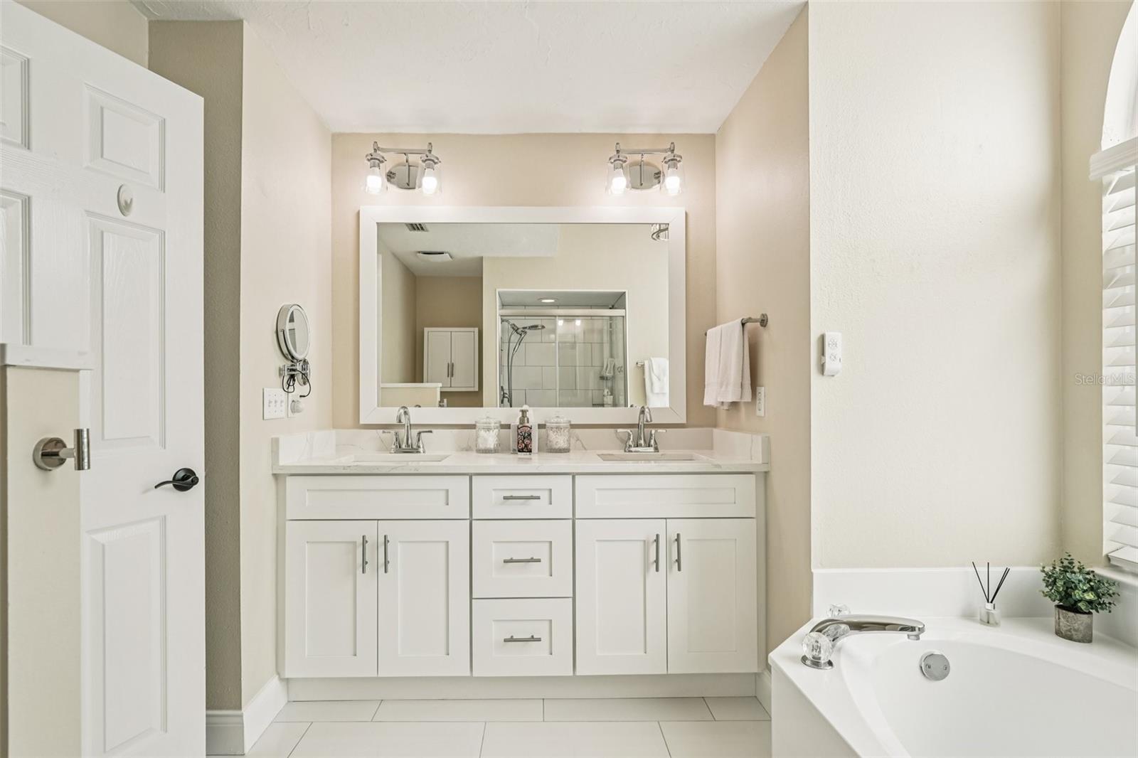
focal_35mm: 18
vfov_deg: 68.9
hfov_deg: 91.6
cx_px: 569
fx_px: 553
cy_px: 379
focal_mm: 17.5
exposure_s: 1/160
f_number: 8
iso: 400
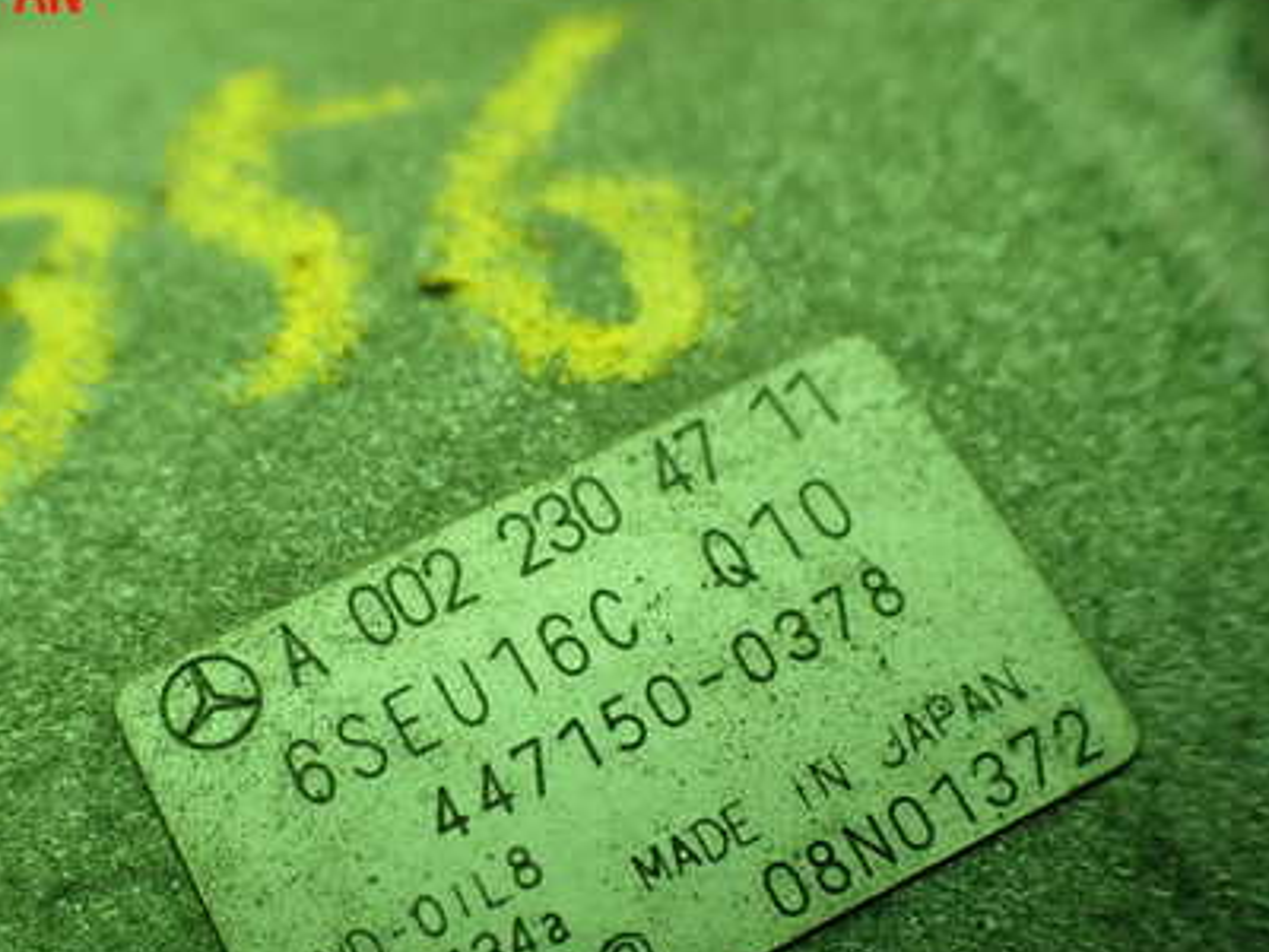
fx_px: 1650
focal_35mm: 45
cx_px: 457
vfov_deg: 31.8
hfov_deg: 41.7
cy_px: 666
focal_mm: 5.4
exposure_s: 1/125
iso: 125
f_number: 2.3
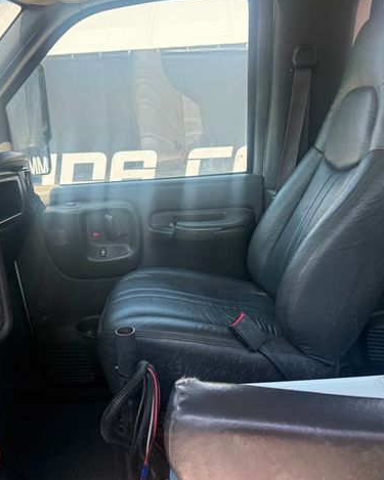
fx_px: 455
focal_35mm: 32
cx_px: 177
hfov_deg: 45.7
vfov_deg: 55.7
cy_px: 241
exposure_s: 1/665
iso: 100
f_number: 1.78
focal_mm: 6.76
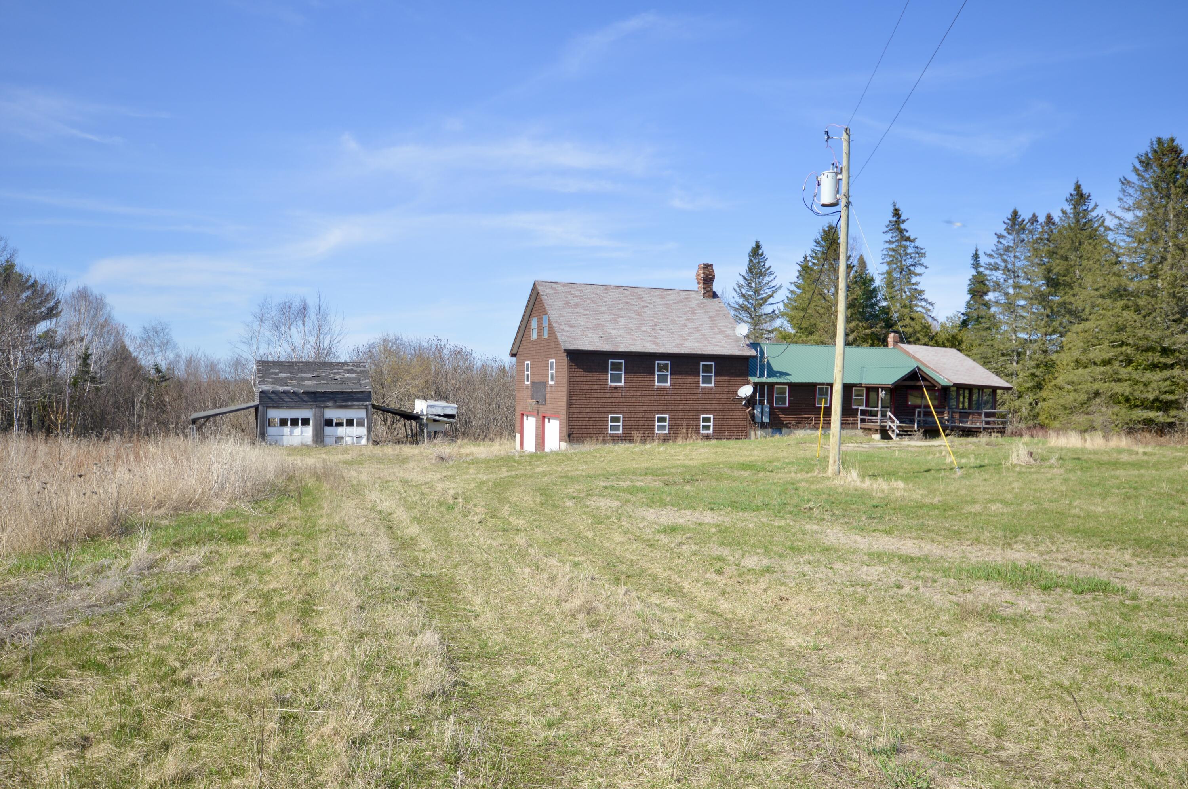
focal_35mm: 27
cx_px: 594
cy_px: 394
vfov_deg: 47.8
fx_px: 890
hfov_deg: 67.4
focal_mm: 18
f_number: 7.1
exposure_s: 1/200
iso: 100
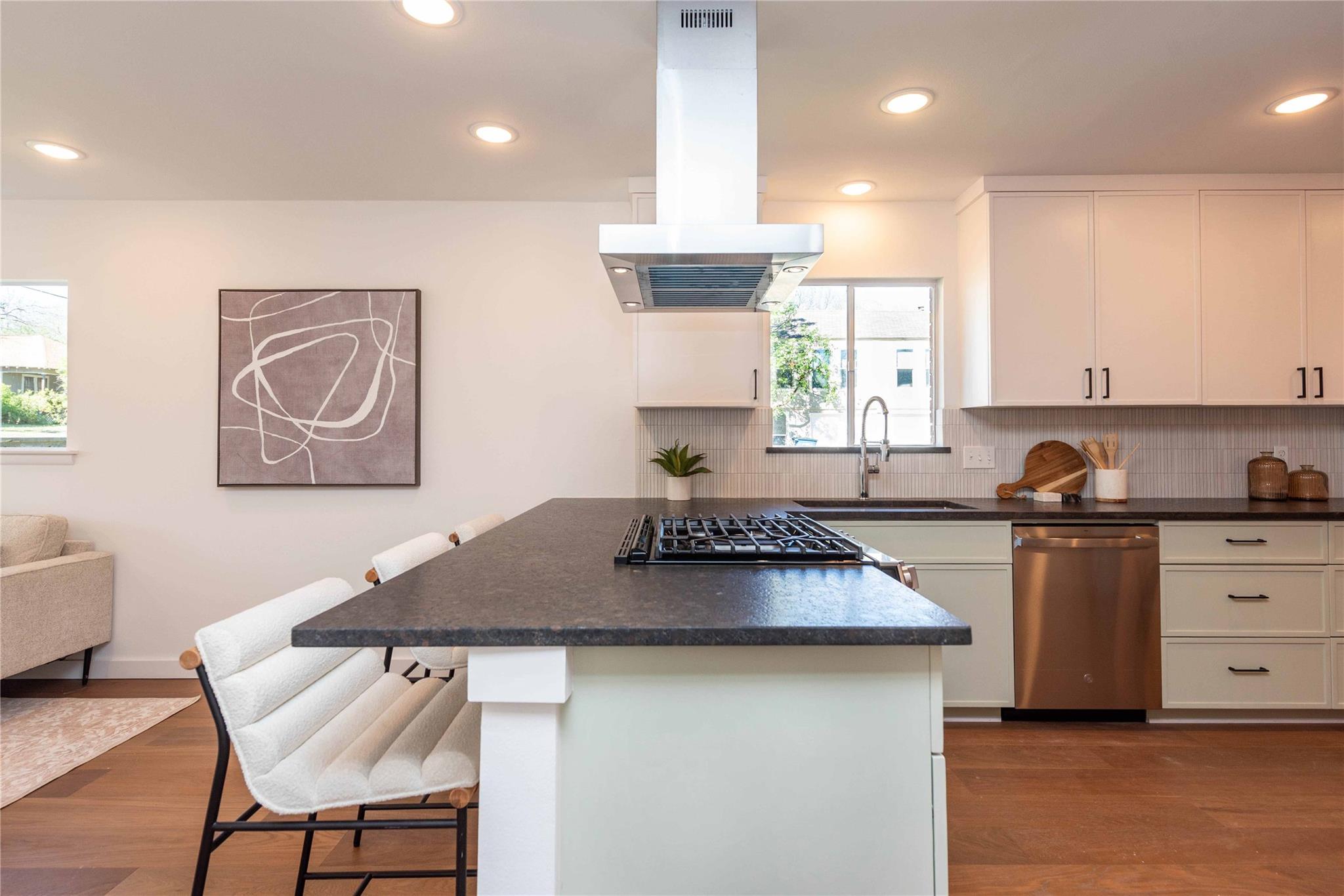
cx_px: 672
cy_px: 448
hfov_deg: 90.0
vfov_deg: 67.4
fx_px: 672
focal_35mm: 18
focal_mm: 18
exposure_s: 1/125
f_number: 5.6
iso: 220
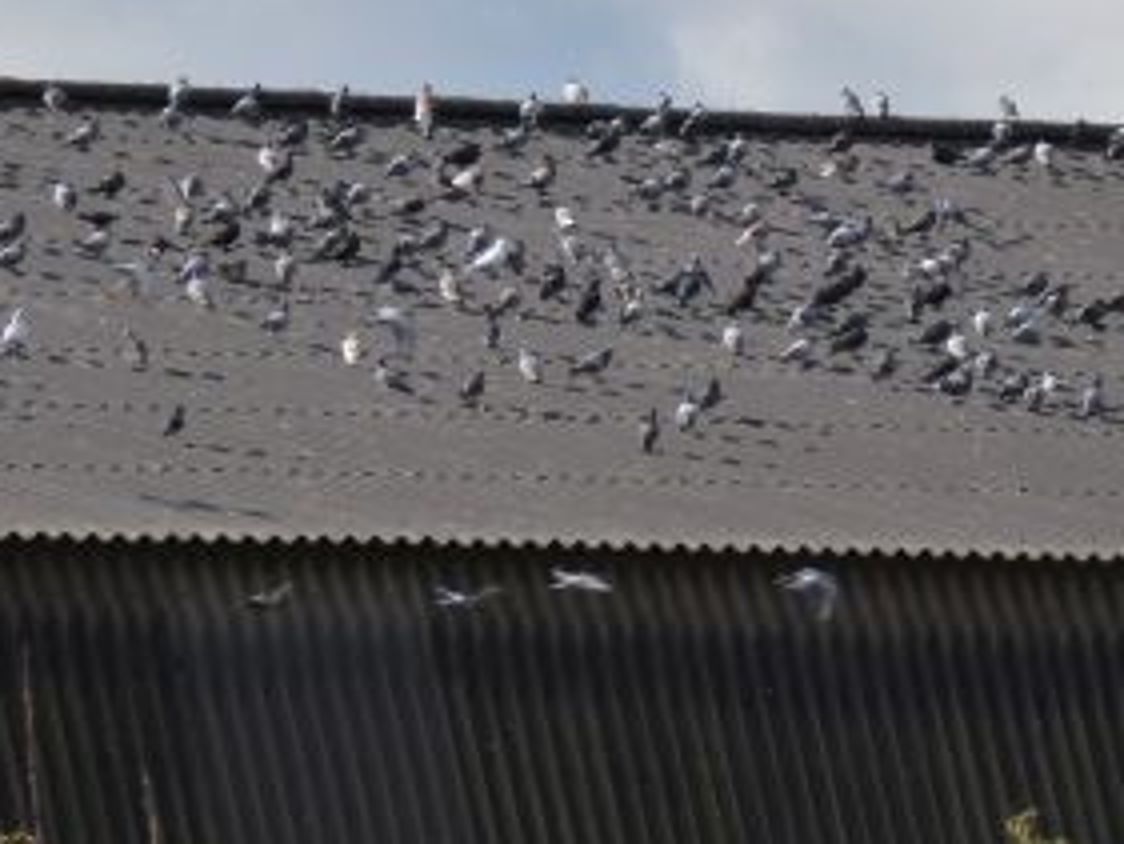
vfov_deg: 1.8
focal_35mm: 805
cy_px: 276
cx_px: 808
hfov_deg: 2.5
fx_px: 26150
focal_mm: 68.8
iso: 160
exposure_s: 1/320
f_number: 5.9
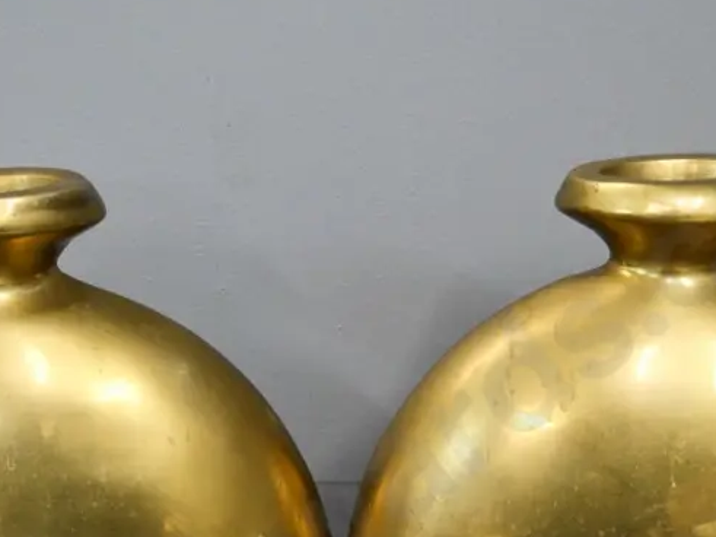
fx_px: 1985
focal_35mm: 96
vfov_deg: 15.2
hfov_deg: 20.4
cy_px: 515
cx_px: 354
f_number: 5
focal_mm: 23
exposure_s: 1/80
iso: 3200
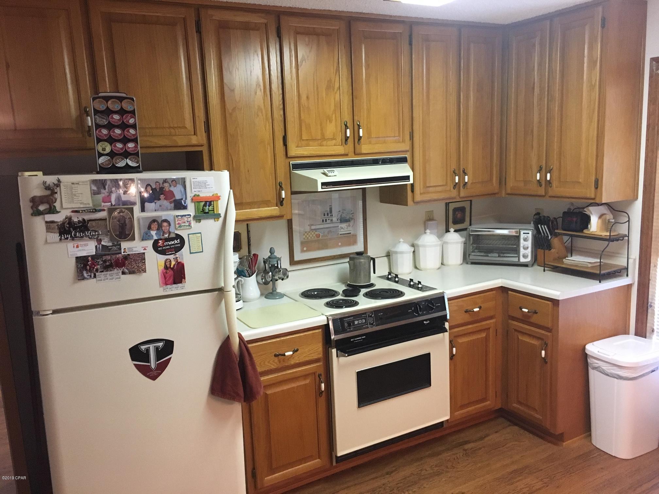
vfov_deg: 48.2
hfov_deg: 61.7
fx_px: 552
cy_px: 247
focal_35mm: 29
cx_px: 330
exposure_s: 1/30
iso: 200
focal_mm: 4.15
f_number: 2.2
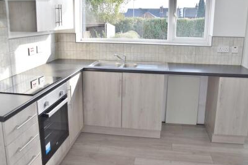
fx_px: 220
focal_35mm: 32
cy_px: 71
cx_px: 123
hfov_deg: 58.8
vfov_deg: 40.9
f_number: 4.5
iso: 400
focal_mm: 18
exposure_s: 1/250
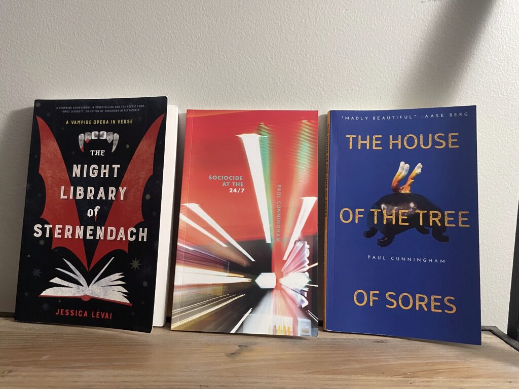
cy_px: 194
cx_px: 260
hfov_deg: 67.3
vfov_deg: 53.1
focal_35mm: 26
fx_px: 390
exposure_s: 1/40
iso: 400
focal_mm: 4.2
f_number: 1.6
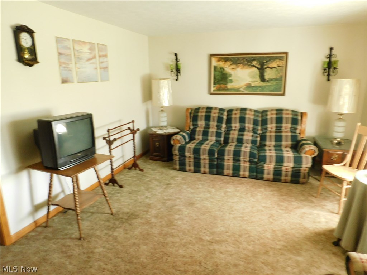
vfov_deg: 58.9
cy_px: 138
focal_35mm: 23
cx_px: 184
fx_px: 244
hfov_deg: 73.9
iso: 400
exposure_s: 1/10
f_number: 3
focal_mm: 4
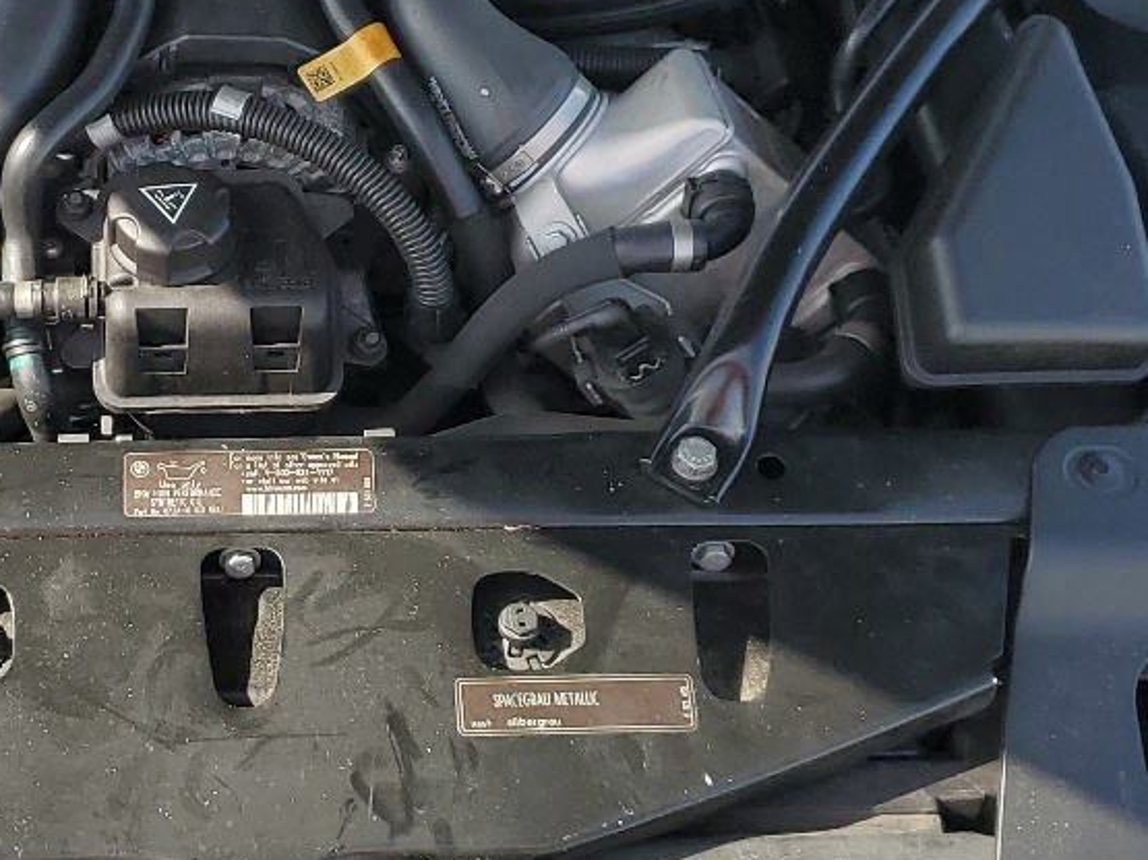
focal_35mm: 75
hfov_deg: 25.5
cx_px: 221
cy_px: 325
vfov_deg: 19.6
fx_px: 2487
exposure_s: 1/909
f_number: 1.5
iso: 50
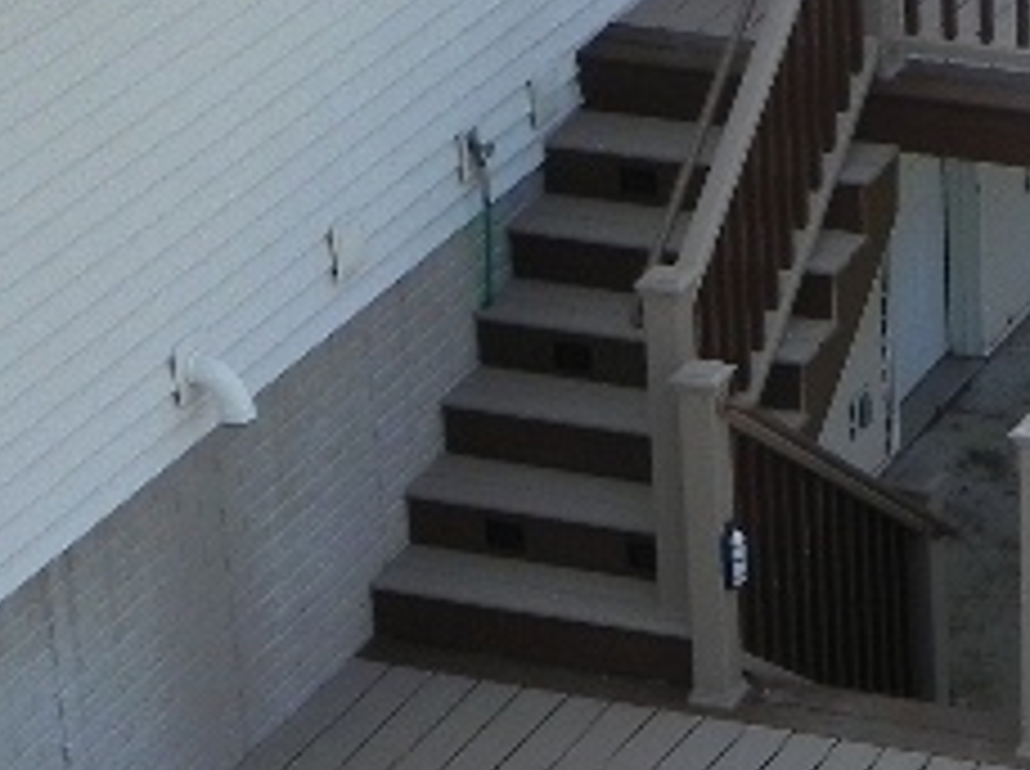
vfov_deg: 9.2
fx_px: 4783
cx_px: 1120
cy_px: 662
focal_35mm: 161
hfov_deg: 12.1
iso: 160
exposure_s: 1/273
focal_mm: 8.2
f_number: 5.6
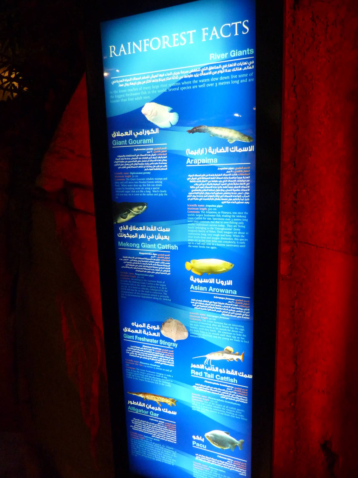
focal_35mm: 25
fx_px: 345
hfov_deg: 54.9
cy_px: 239
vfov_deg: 69.4
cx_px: 179
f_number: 3.3
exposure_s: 1/30
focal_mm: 4.1
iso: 400
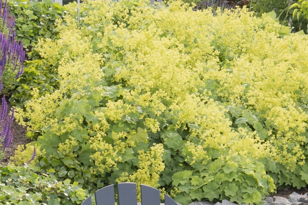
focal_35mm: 149
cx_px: 76
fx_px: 1275
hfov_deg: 13.7
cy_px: 272
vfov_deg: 9.1
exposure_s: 1/50
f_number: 10
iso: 100
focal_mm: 50
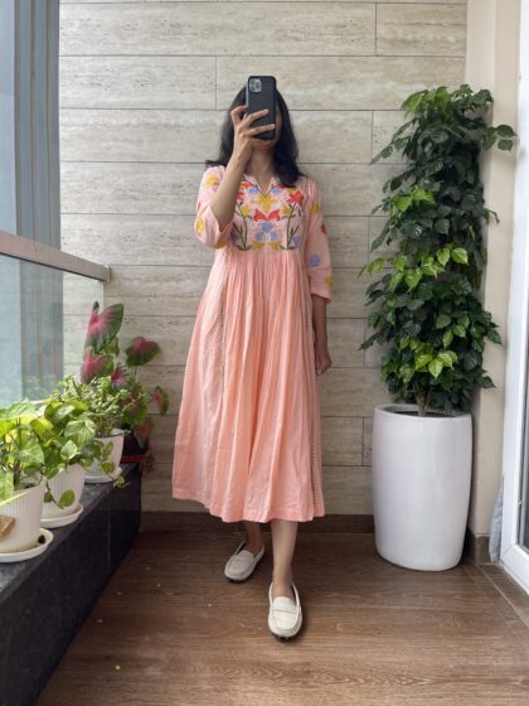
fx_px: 509
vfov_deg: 69.4
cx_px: 264
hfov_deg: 54.9
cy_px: 353
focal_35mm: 25
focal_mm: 5.1
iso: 32
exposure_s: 1/709
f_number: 1.6
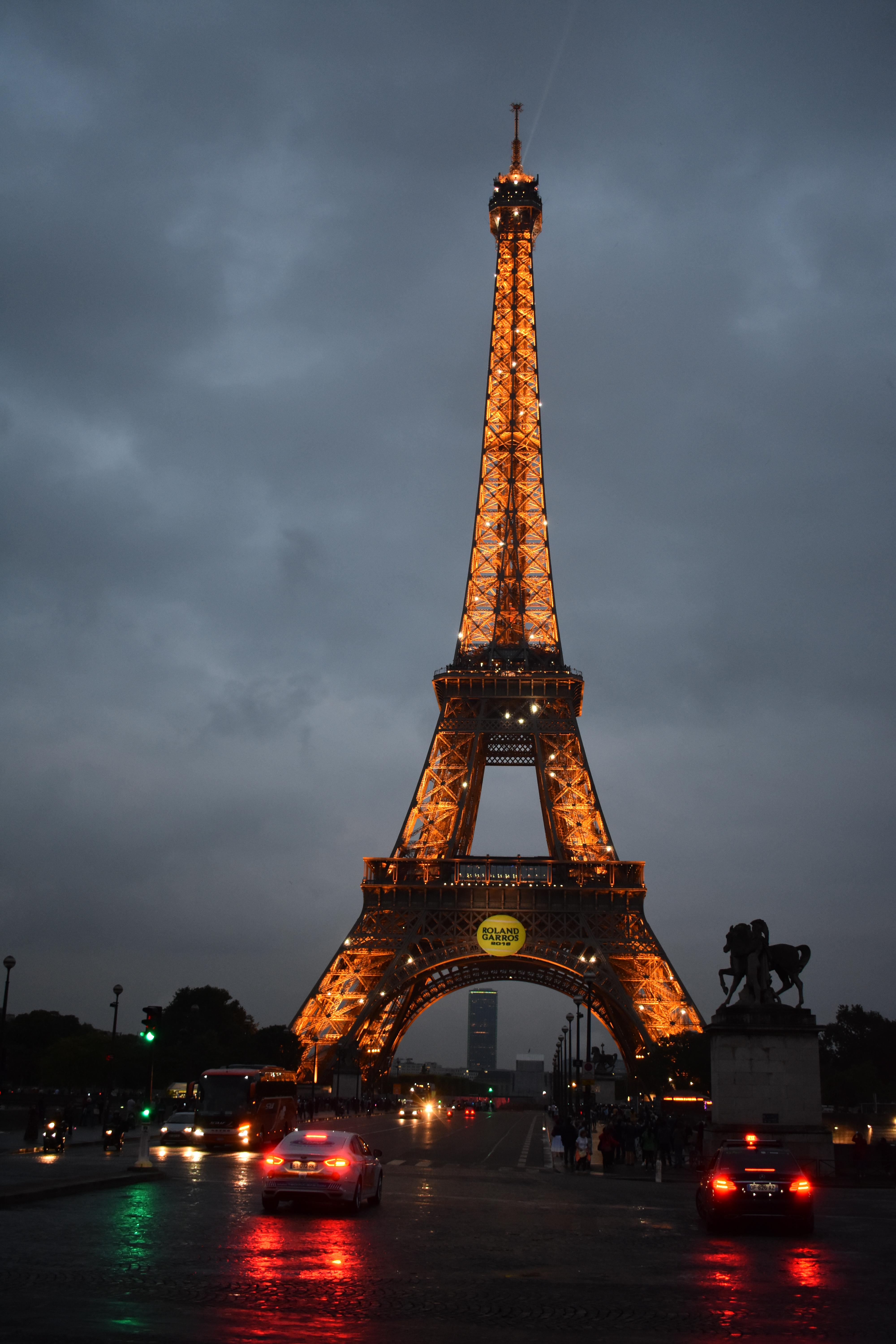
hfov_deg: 36.9
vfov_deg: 53.1
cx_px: 448
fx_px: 1344
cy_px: 672
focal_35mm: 36
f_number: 4
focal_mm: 24
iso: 800
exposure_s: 1/60
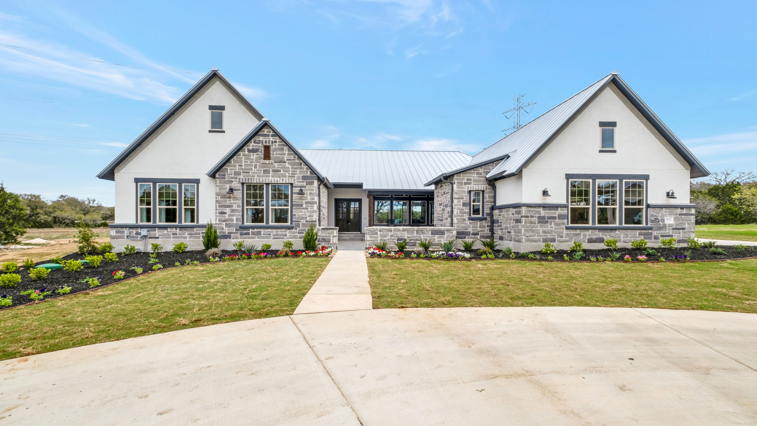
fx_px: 321
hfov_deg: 99.4
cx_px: 379
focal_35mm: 16
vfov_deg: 67.1
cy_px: 223
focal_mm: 10
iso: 200
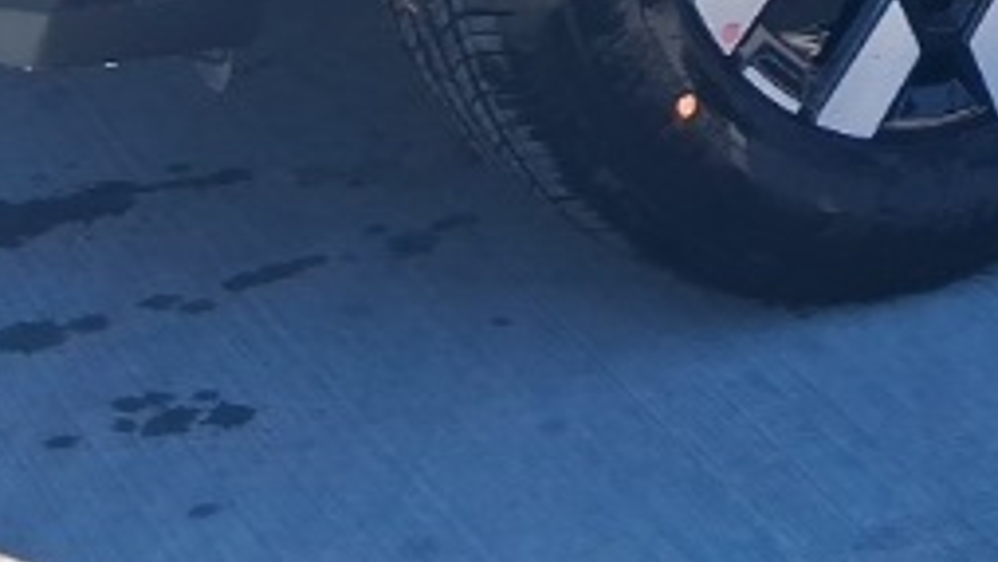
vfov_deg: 9.3
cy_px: -865
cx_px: 1163
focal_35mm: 114
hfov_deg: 17.9
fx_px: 3017
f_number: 1.8
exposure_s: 1/595
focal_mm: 3.98
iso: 25
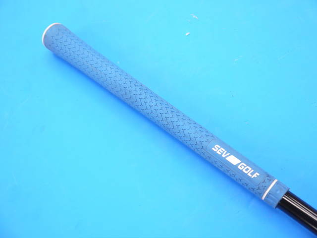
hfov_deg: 41.2
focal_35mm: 46
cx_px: 158
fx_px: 421
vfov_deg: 31.5
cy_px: 119
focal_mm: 23
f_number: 4.4
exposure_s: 1/60
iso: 320
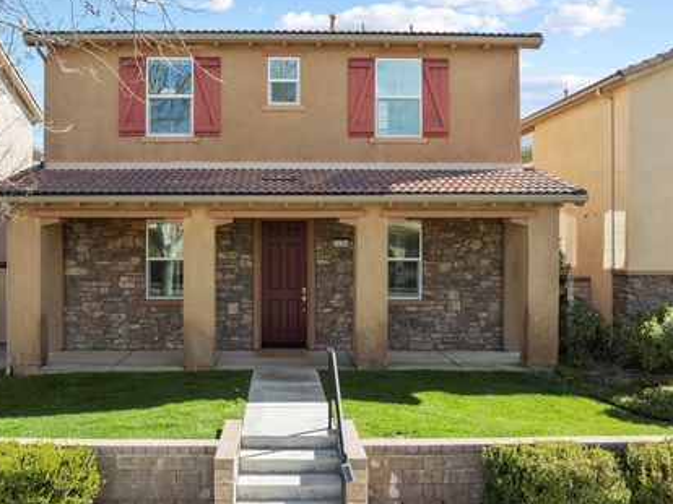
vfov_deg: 48.2
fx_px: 563
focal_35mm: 29
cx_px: 278
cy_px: 241
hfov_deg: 61.3
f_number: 4.5
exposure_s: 1/320
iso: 100
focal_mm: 12.29
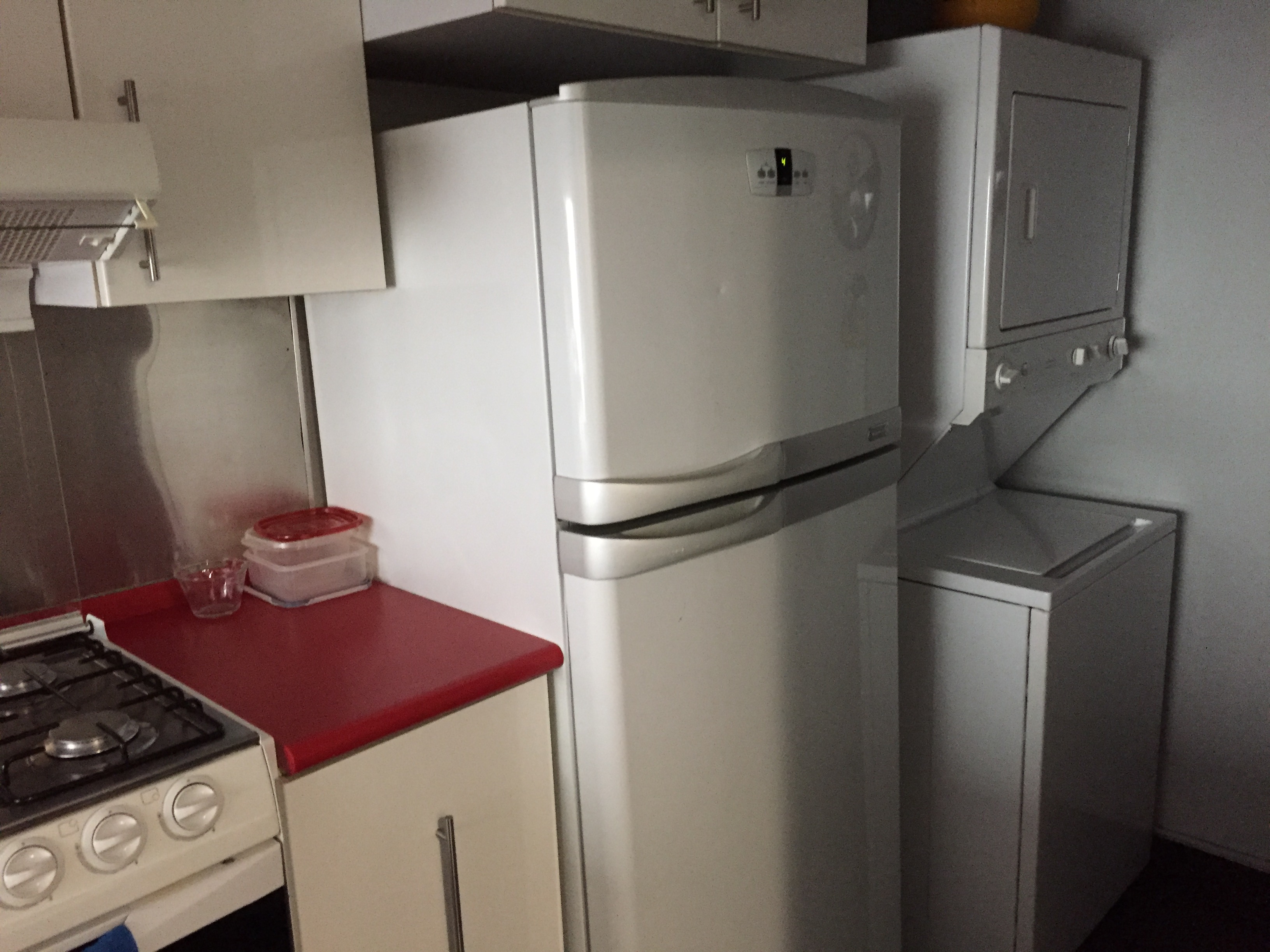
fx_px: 1064
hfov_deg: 61.7
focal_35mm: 29
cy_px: 476
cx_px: 635
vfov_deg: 48.2
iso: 250
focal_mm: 4.15
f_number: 2.2
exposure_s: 1/15
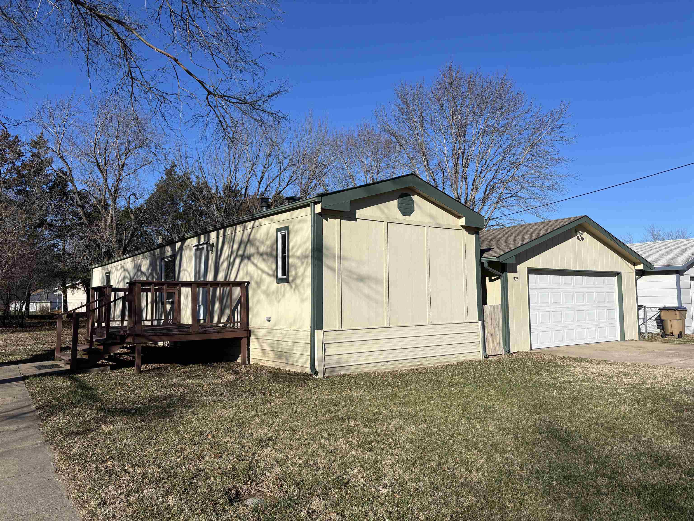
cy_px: 260
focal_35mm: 26
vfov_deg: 53.1
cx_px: 347
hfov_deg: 67.3
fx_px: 521
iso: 50
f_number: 1.6
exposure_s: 1/4854
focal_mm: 5.96
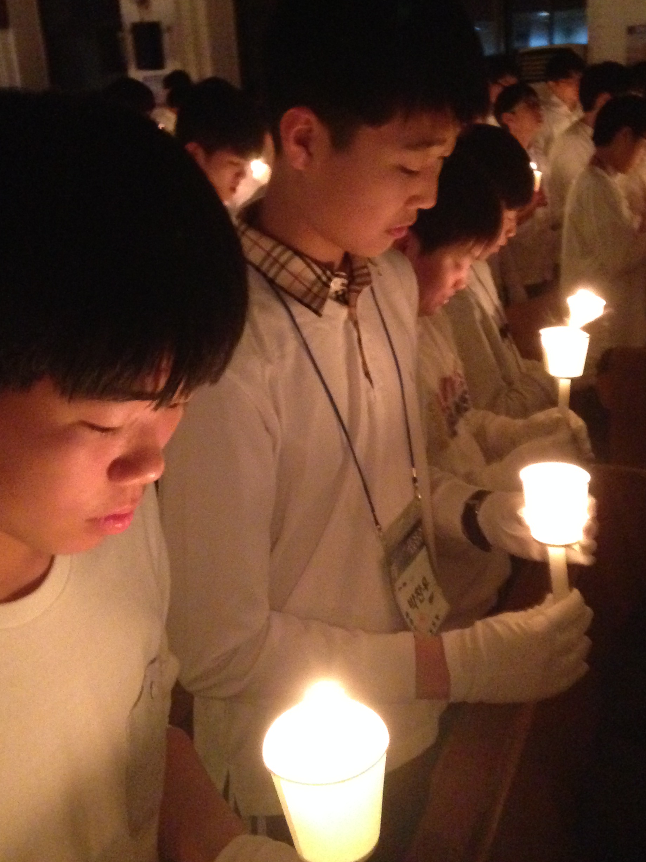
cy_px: 377
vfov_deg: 42.9
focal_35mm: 44
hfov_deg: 32.9
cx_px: 352
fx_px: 1095
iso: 800
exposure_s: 1/15
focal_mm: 4.12
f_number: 2.4
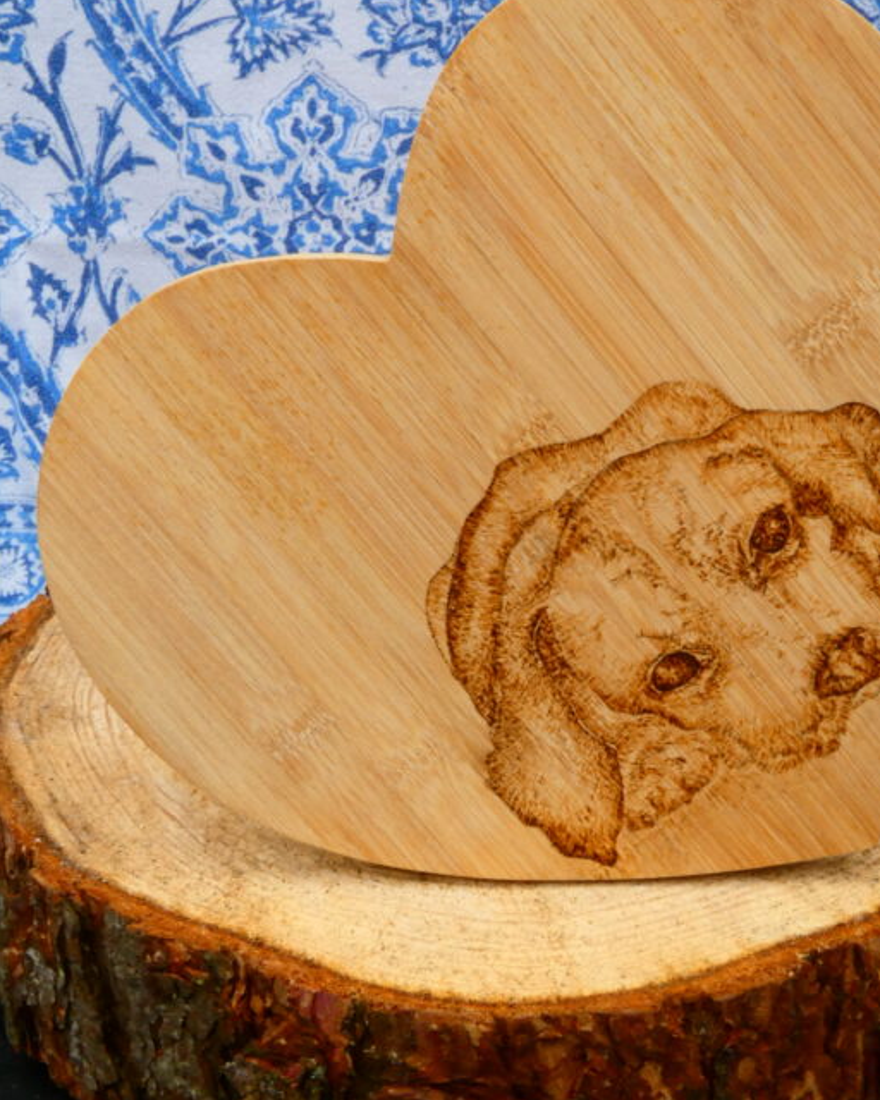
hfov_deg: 20.4
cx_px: 576
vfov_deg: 25.4
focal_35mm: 75
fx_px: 2442
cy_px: 512
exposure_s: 1/80
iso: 160
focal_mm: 8.6
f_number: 8
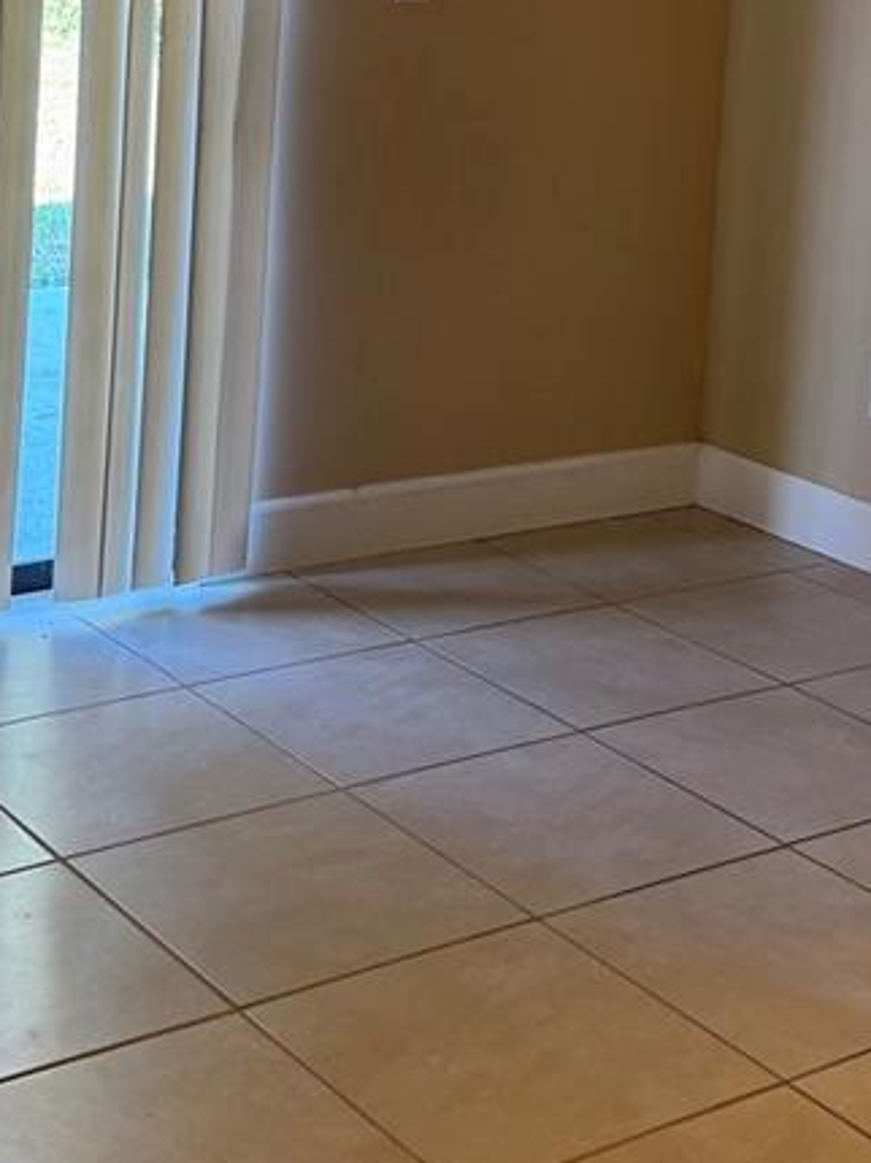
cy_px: 57
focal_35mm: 67
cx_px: 427
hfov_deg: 21.9
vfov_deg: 27.6
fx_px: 2250
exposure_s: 1/120
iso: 160
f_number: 1.78
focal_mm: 6.76
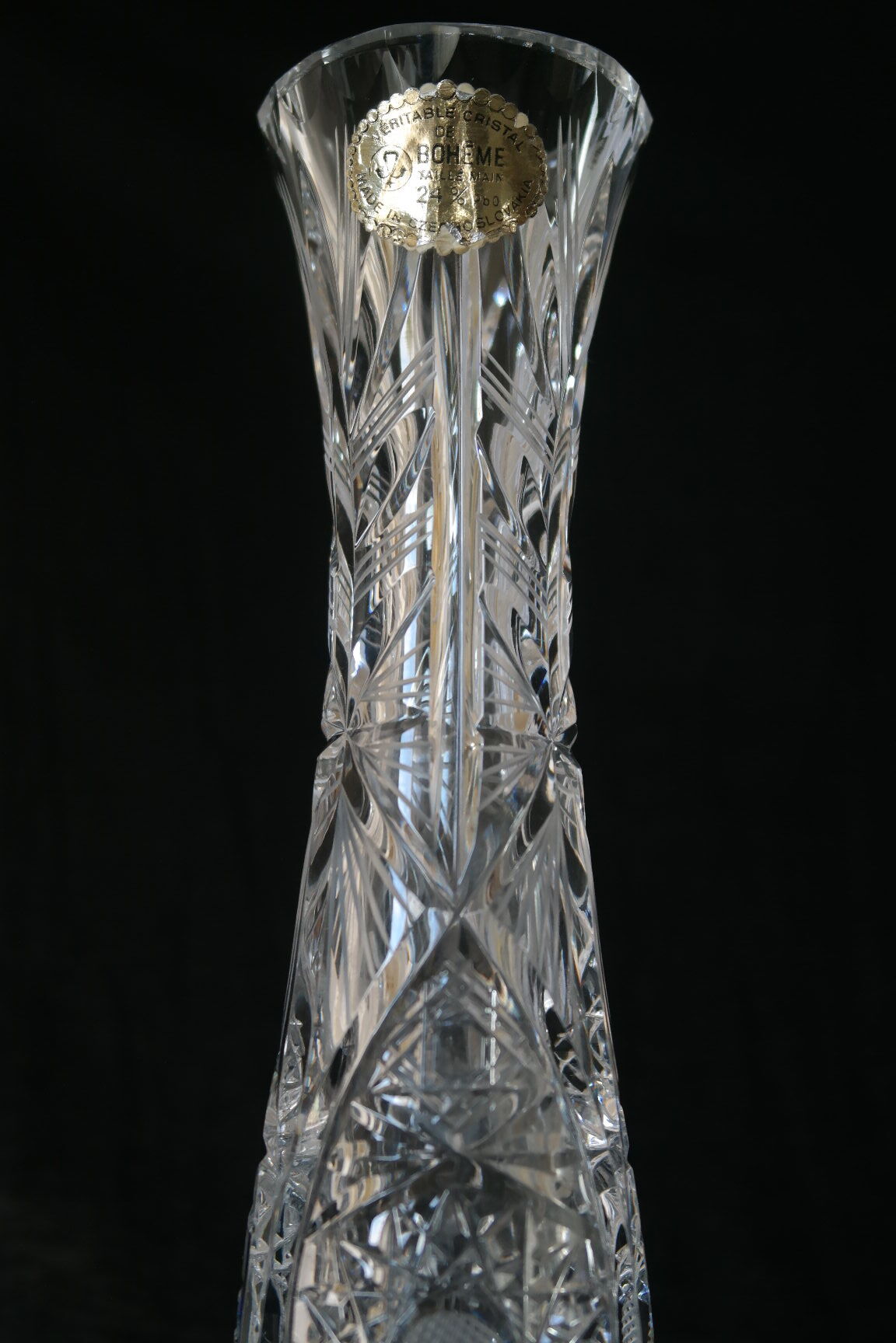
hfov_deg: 25.5
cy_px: 672
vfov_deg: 37.5
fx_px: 1979
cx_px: 448
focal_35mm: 53
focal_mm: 35
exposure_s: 1/60
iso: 800
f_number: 4.5
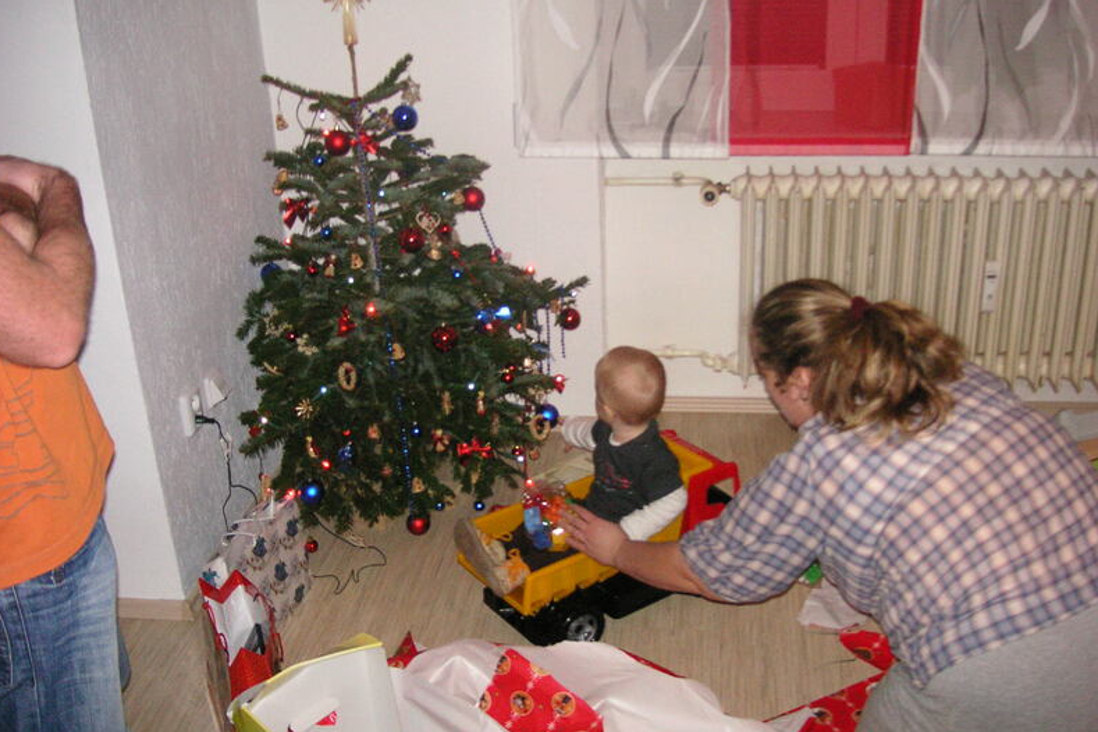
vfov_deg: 34.2
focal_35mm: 39
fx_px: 1189
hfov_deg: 49.6
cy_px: 372
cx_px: 543
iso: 160
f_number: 2.8
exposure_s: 1/45
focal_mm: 6.1
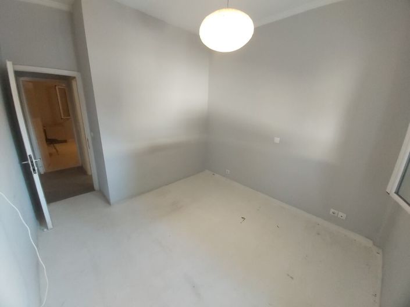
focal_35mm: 12
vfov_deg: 94.4
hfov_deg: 110.6
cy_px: 154
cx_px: 205
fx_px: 142
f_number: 2.2
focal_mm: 1.42
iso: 250
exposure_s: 1/33
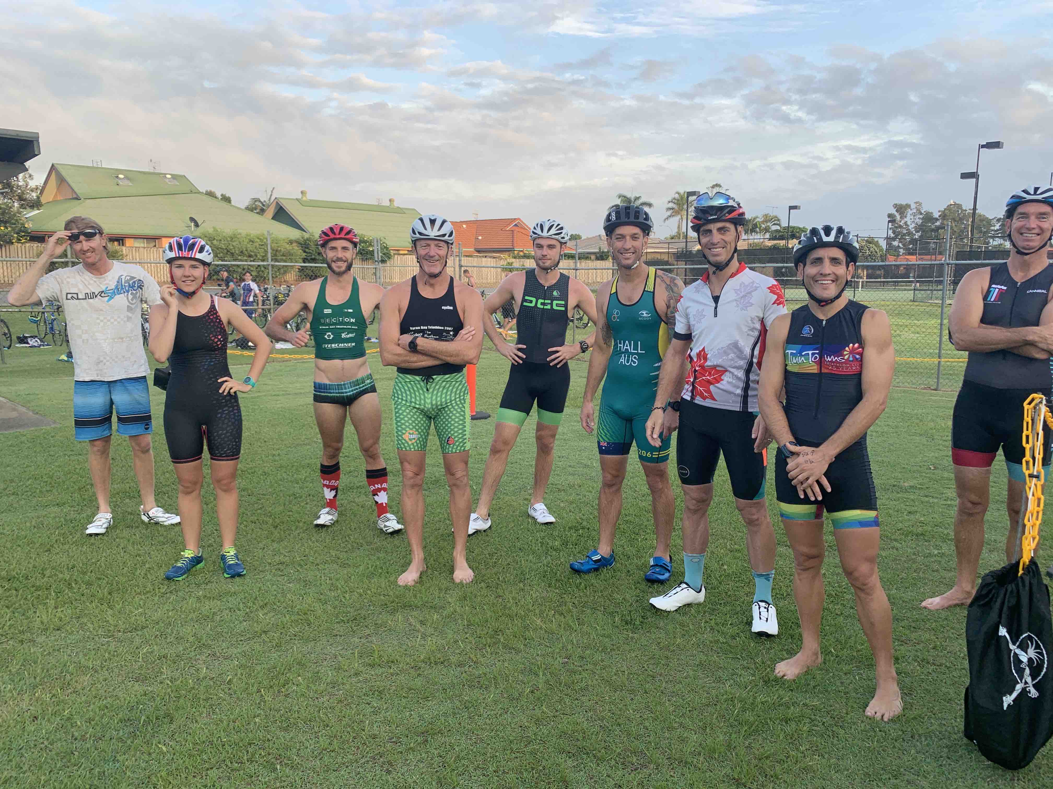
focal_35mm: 26
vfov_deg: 53.1
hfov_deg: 67.3
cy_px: 394
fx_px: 791
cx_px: 526
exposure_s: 1/267
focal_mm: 4.25
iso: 25
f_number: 1.8
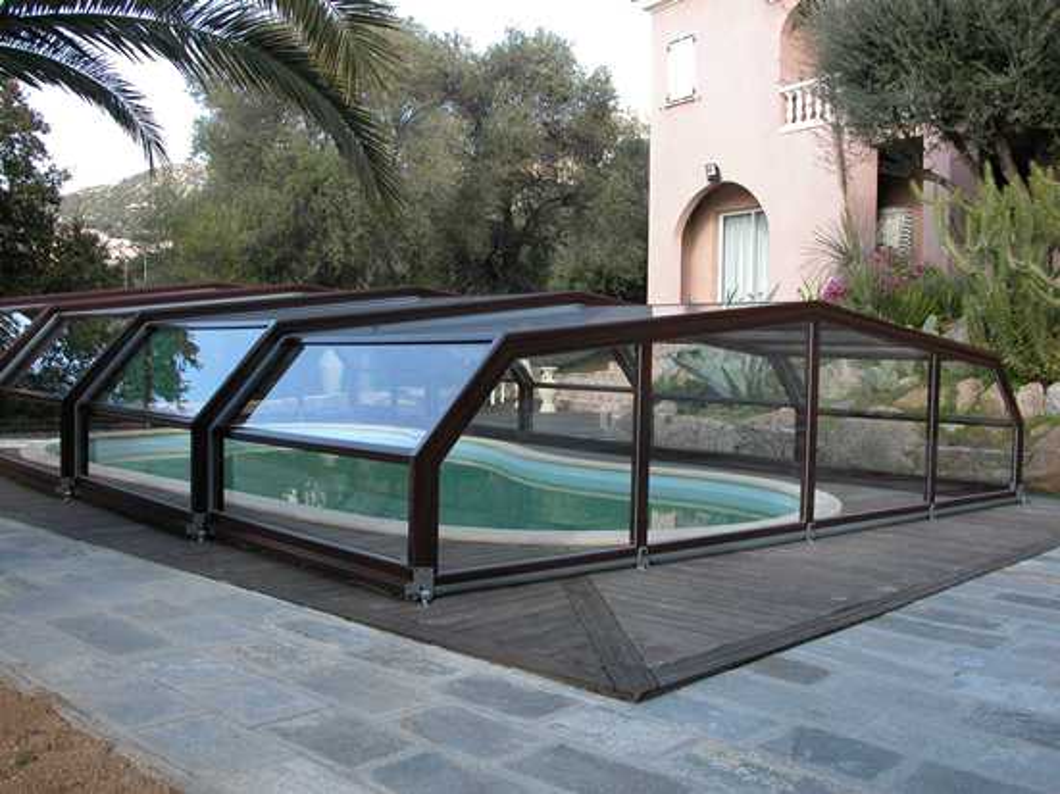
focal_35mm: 34
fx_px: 1041
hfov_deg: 54.0
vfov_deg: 41.8
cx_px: 530
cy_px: 397
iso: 100
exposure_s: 1/142
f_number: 4.5
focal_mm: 8.9
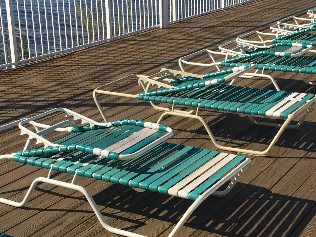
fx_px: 593
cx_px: 186
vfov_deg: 22.6
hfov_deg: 29.8
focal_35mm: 65
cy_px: 125
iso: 25
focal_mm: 4.15
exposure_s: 1/2198
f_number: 2.2
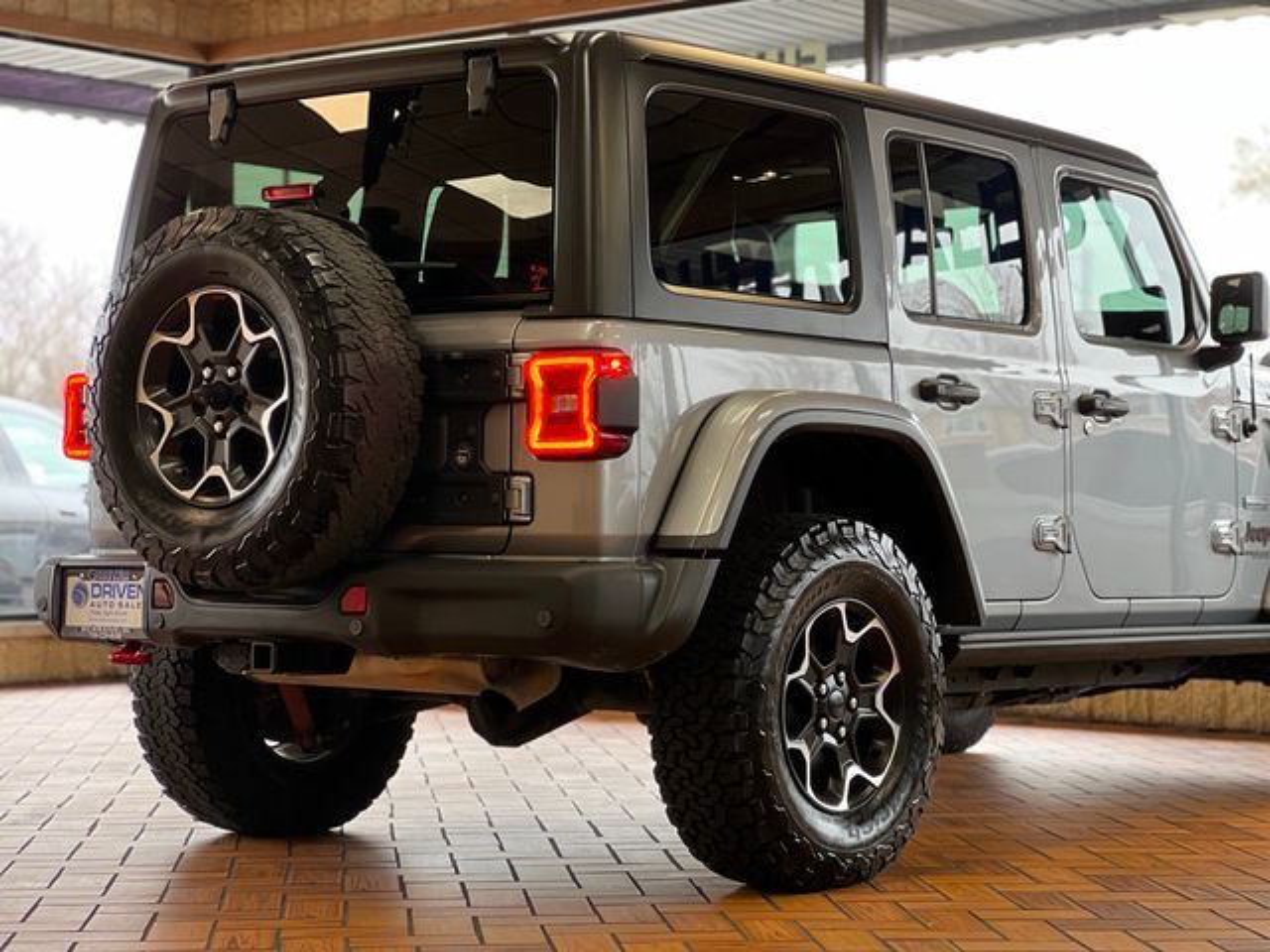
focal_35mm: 77
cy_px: 476
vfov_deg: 19.1
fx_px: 2825
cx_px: 635
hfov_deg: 25.3
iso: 125
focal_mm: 9
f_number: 2.8
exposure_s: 1/40
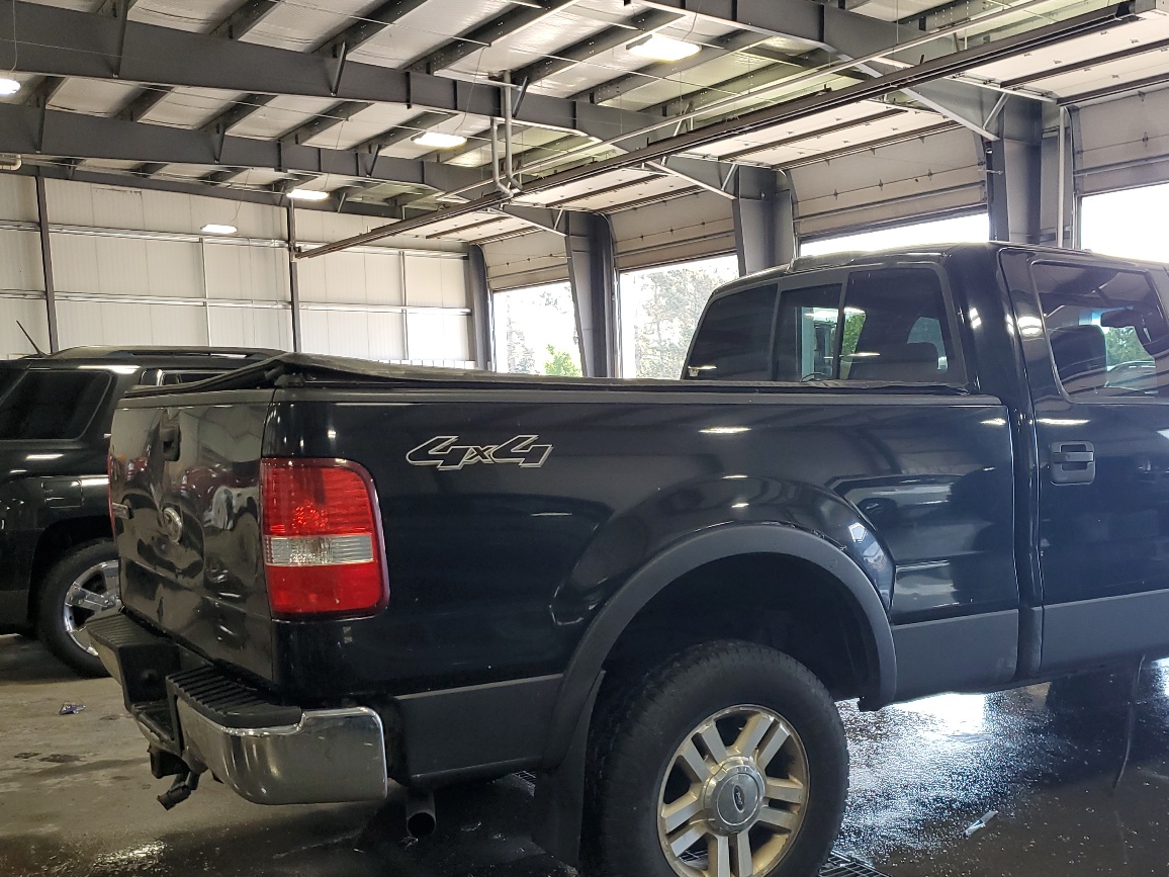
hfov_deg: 50.2
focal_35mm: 36
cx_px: 803
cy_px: 572
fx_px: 1216
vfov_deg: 39.3
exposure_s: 1/120
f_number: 1.5
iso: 63
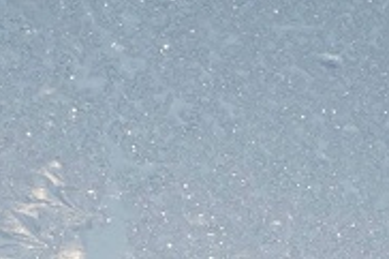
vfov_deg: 3.3
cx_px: 175
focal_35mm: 413
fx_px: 4459
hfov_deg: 5.0
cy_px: 676
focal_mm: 50
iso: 320
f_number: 16
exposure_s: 1/250
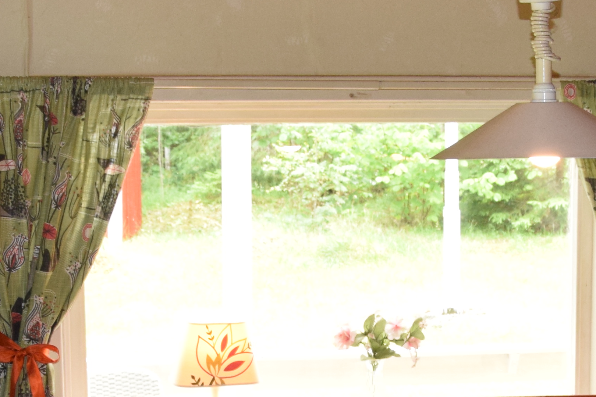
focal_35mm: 100
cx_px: 389
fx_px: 1655
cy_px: 474
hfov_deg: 20.4
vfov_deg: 13.3
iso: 800
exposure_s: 1/100
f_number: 5
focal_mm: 18
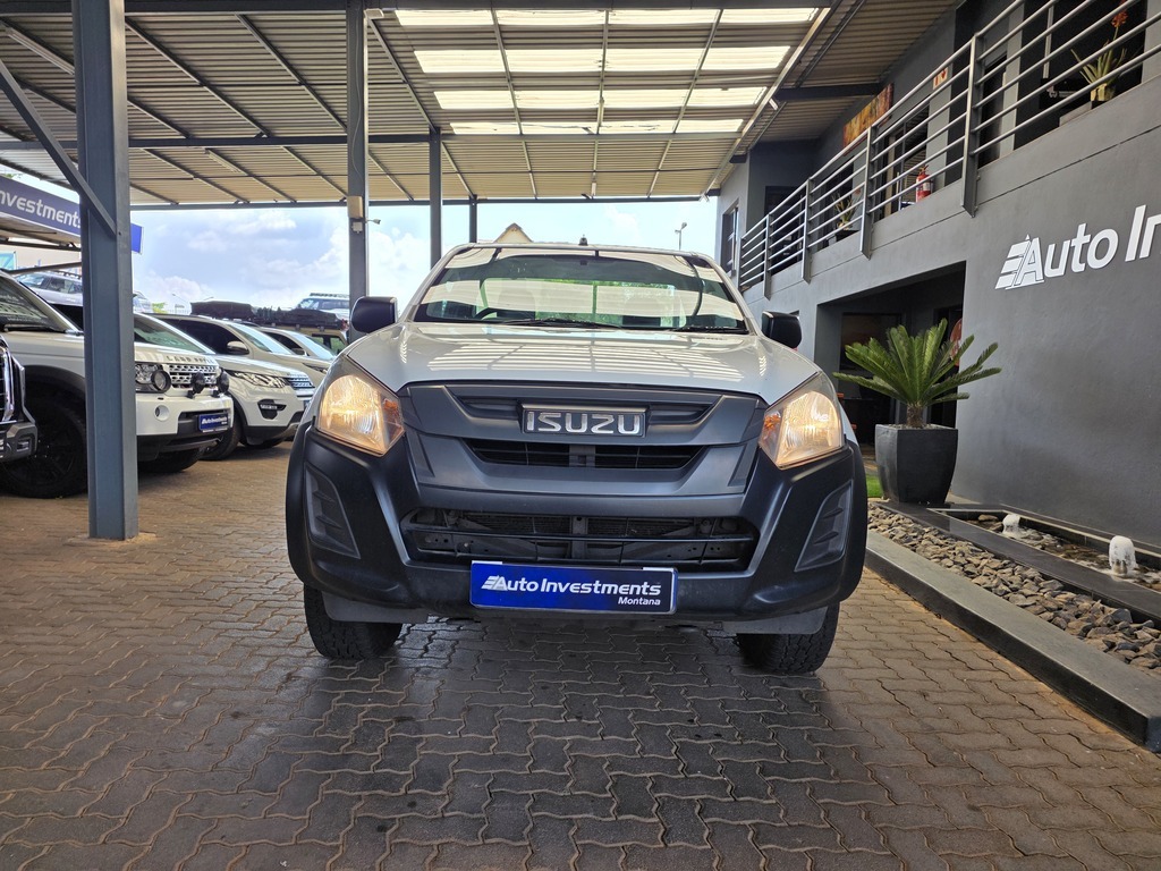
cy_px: 436
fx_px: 771
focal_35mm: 23
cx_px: 580
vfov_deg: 58.9
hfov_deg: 73.9
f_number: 1.7
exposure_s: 1/359
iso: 25
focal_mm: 6.25
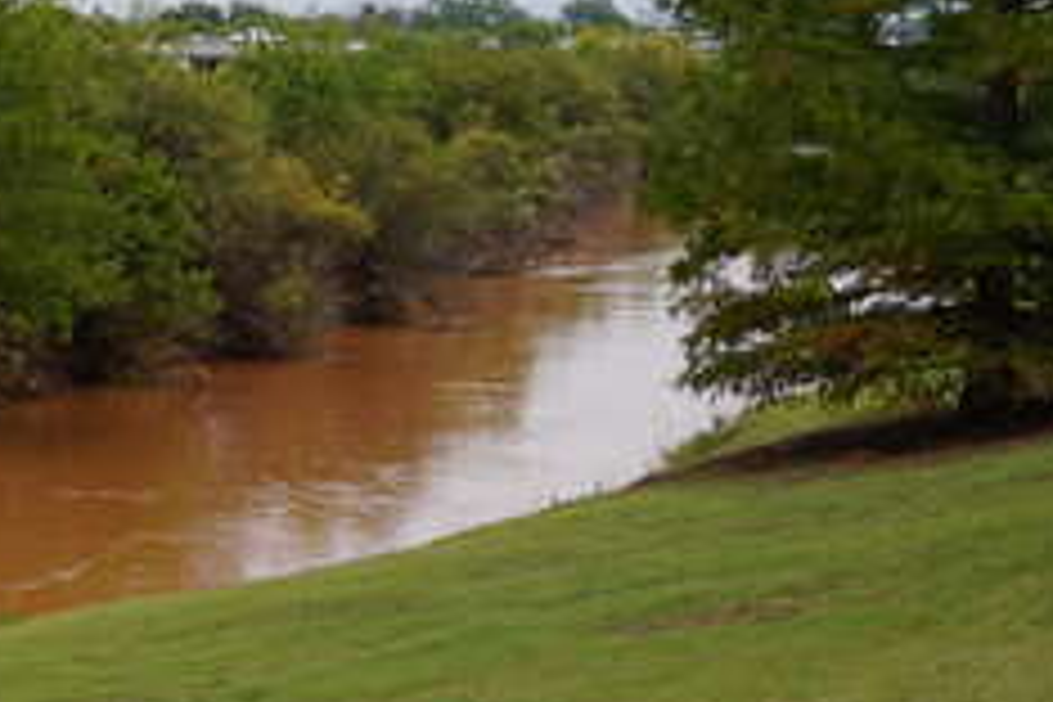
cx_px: -288
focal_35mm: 108
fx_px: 3150
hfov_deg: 17.8
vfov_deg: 12.7
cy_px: 169
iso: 100
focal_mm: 21
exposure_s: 1/100
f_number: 9
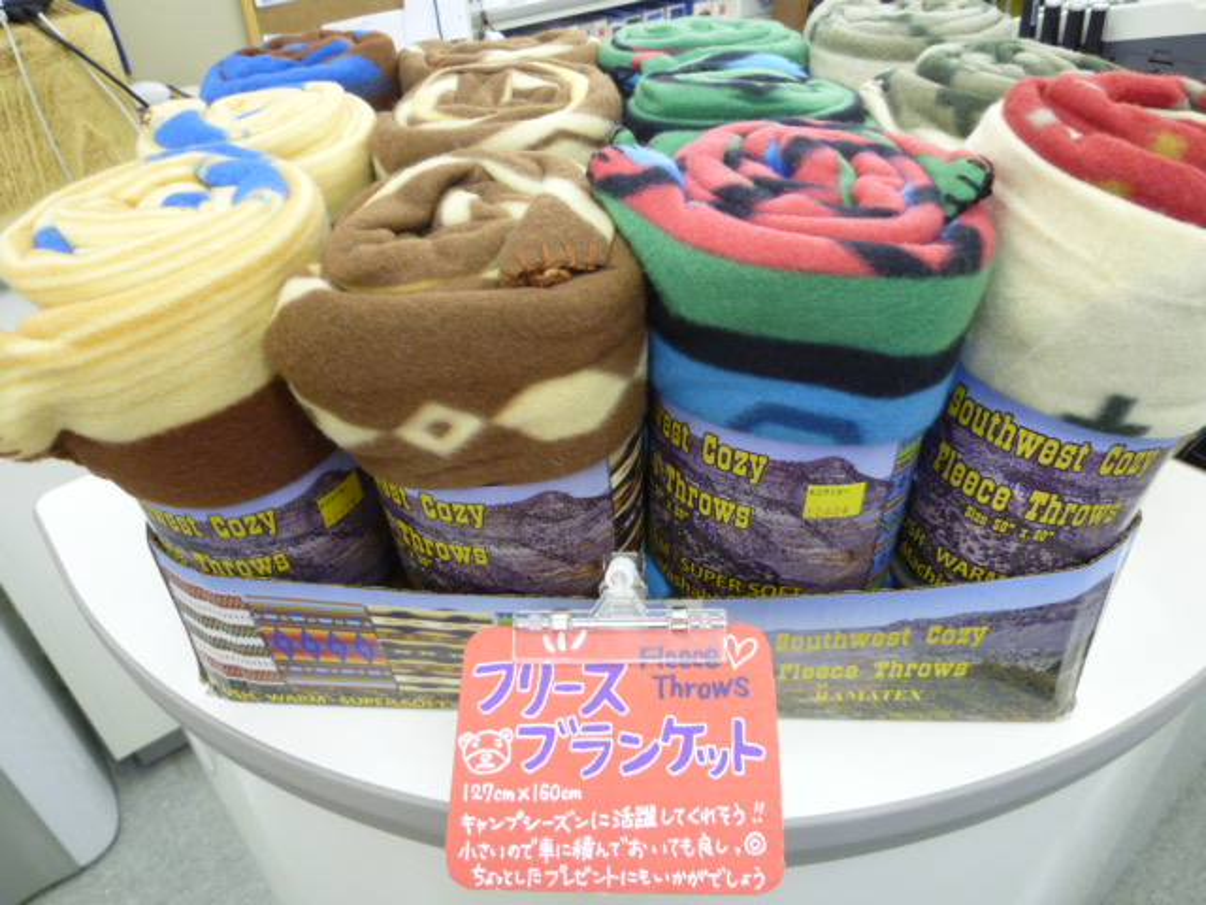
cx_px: 603
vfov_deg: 54.9
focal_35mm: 25
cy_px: 452
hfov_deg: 69.4
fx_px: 871
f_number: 2.8
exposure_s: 1/30
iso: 320
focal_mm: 4.5
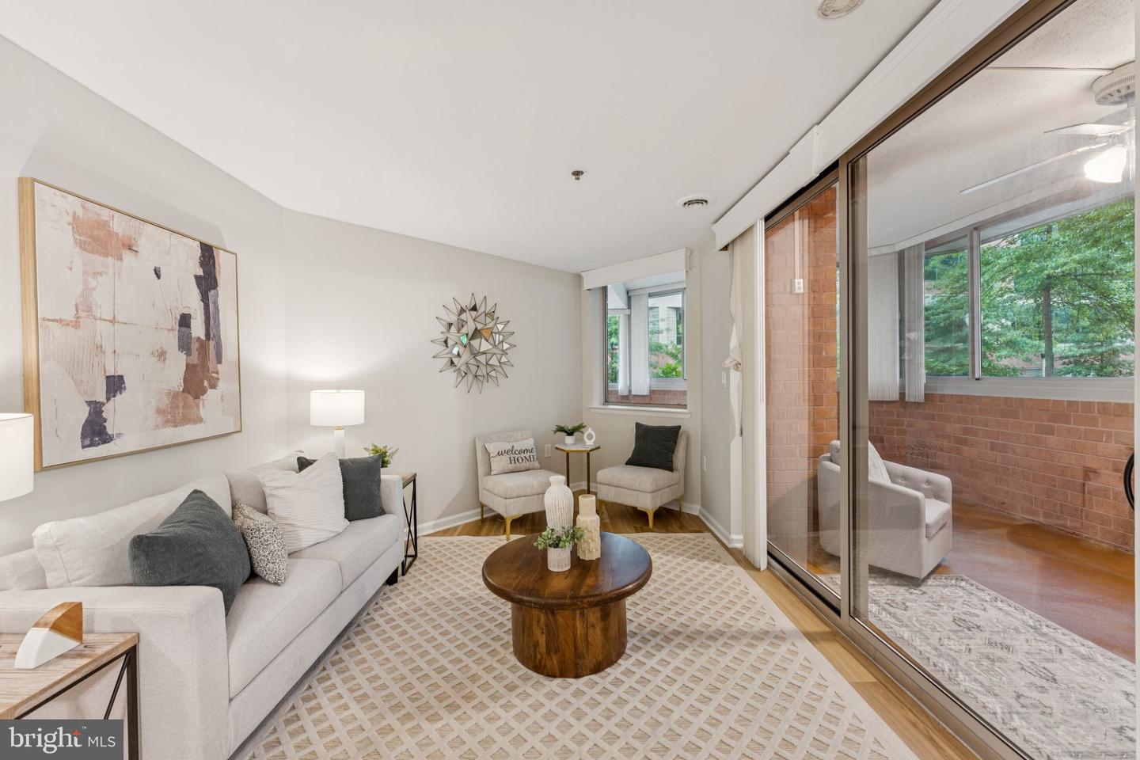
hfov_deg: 104.3
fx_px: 443
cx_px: 570
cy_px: 380
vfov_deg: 81.2
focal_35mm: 14
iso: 200
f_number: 8
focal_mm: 14
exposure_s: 1/3
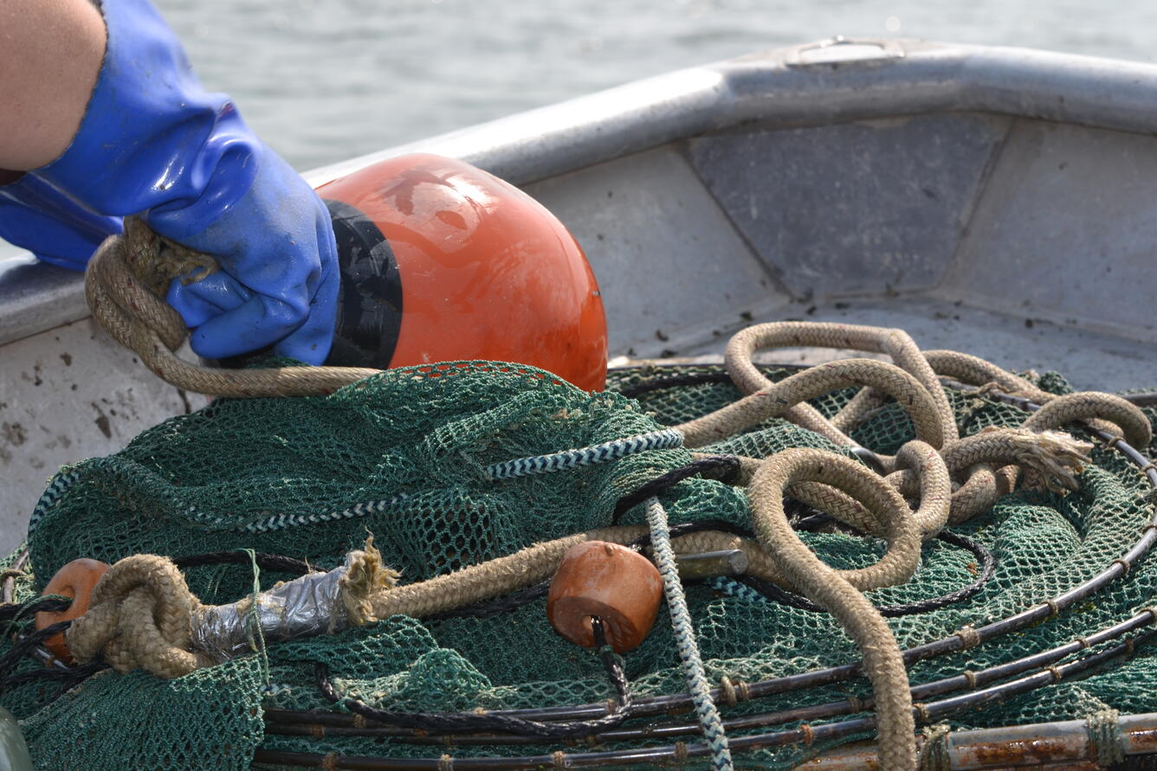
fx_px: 3375
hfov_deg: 19.5
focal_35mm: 105
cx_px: 578
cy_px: 386
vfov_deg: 13.0
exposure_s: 1/200
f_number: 9
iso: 100
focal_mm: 70
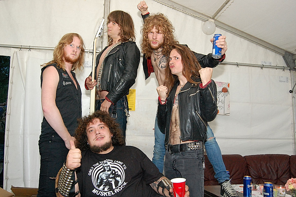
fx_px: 283
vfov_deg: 38.3
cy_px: 98
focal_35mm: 34
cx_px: 148
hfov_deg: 55.1
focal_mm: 23
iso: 1600
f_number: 7.1
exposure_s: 1/60
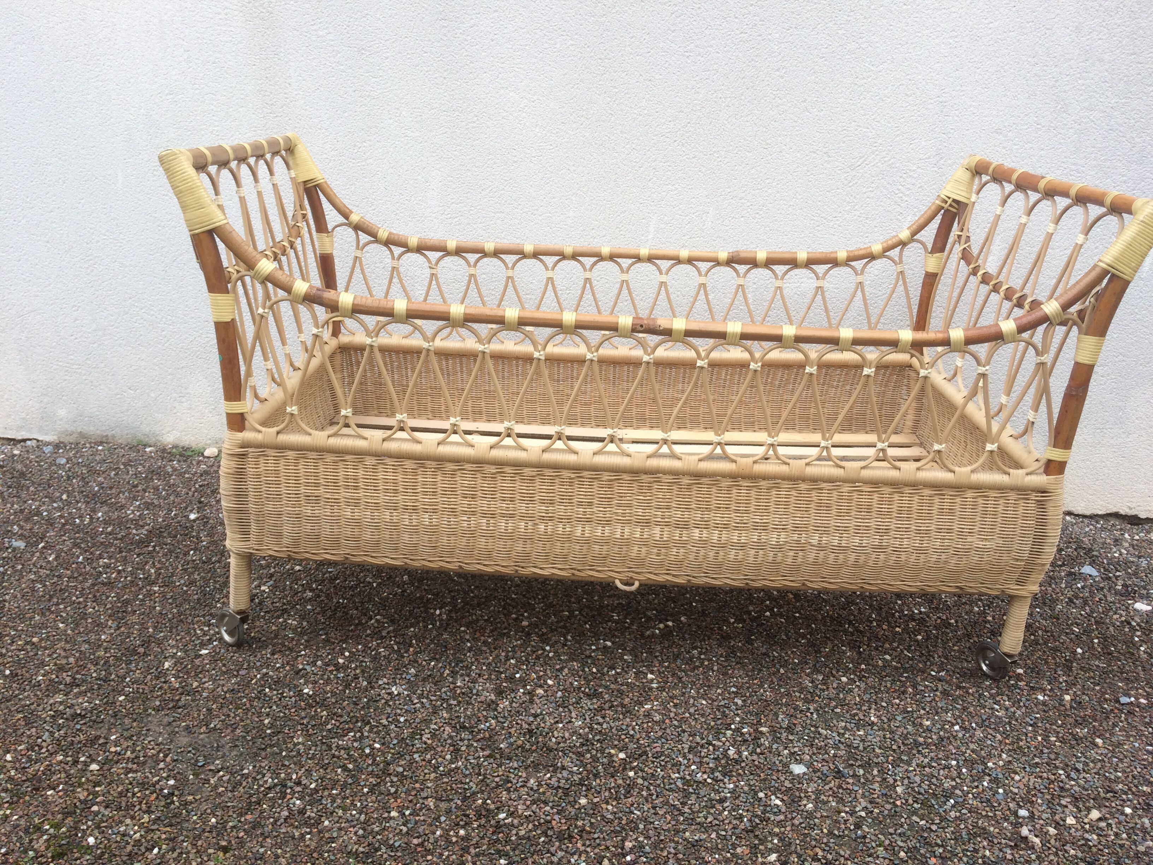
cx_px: 576
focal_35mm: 29
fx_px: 966
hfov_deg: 61.7
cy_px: 432
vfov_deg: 48.2
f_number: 2.2
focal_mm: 4.15
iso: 32
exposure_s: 1/211
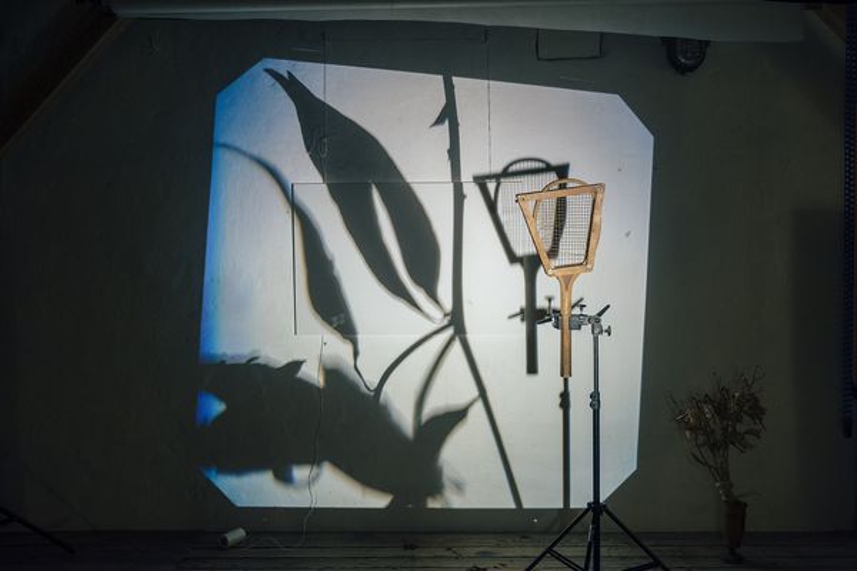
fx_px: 833
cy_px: 286
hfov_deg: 54.4
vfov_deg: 37.9
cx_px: 428
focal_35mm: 35
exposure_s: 1/30
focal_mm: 35
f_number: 8
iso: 800
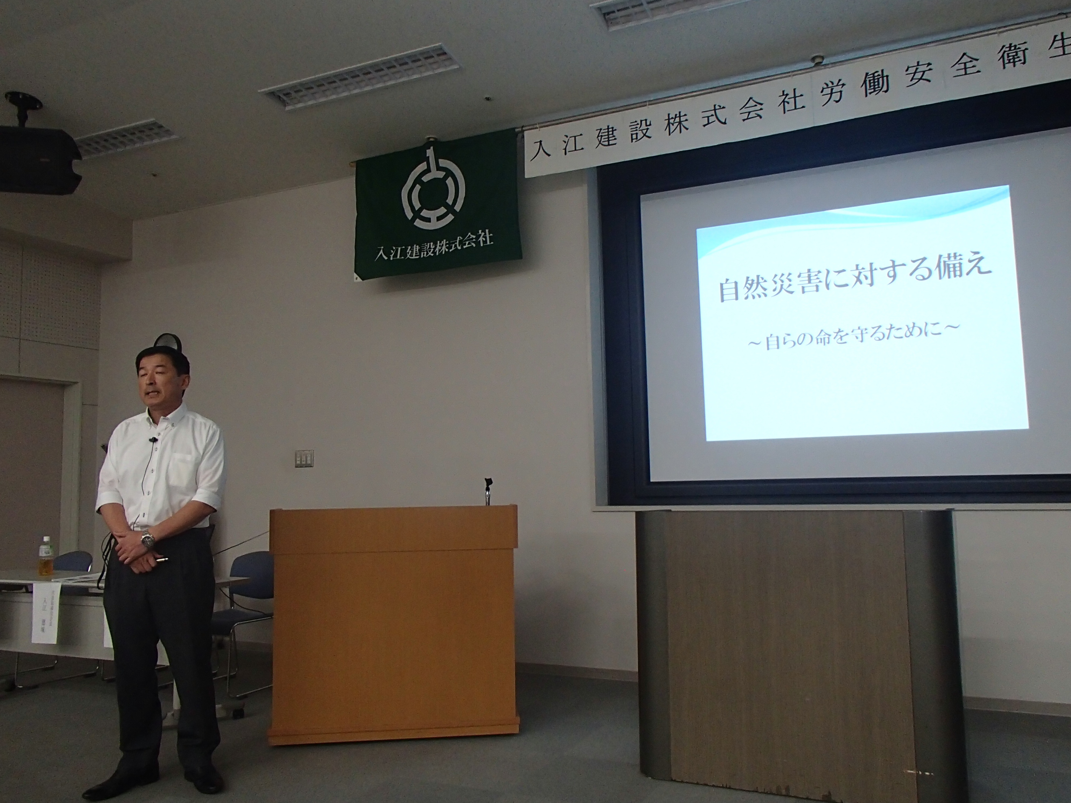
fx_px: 866
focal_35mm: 28
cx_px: 536
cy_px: 402
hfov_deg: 63.4
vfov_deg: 49.7
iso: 400
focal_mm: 5
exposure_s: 1/30
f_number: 3.9
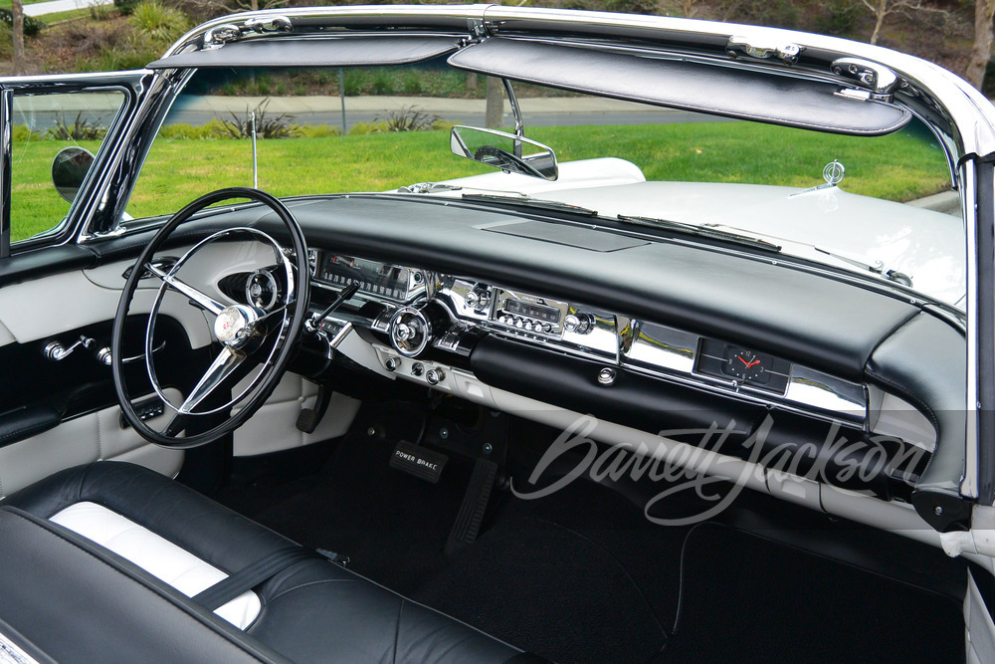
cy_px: 332
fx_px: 995
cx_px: 498
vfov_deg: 36.9
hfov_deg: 53.1
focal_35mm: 36
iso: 160
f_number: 4
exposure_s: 1/250
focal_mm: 13.5
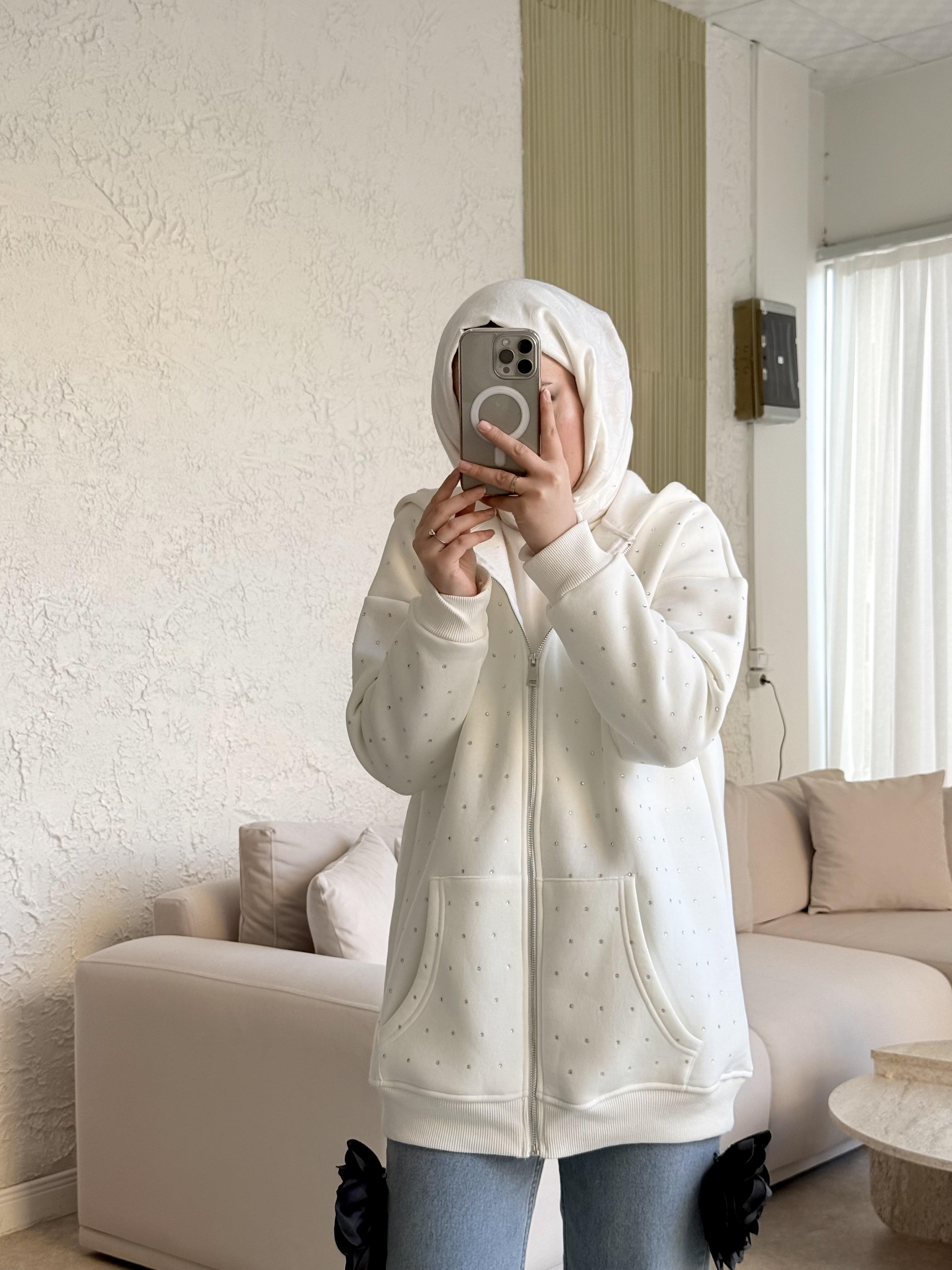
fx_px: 1760
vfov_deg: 39.7
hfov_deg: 30.3
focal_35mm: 48
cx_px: 476
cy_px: 635
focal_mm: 6.76
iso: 50
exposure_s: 1/122
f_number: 1.78
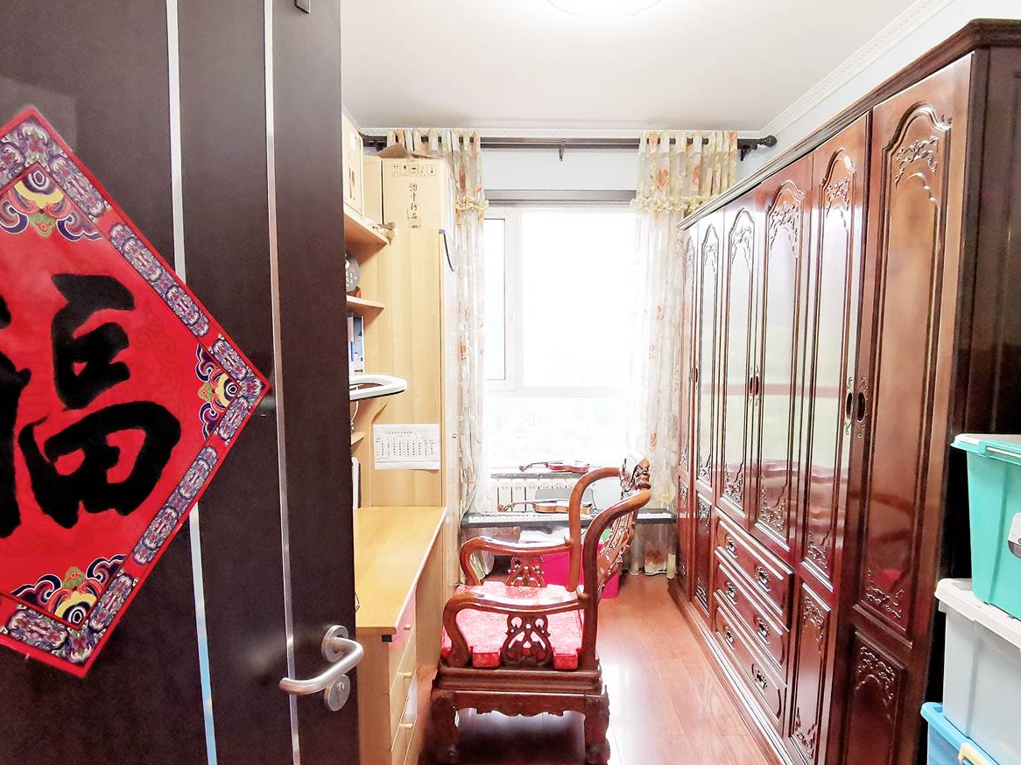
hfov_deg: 78.9
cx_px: 536
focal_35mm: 21
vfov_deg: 63.3
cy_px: 412
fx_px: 619
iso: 500
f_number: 2.2
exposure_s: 1/30
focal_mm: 2.26
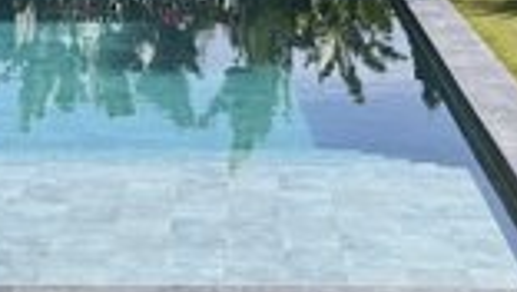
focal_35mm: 121
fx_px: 1660
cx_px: 242
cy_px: -219
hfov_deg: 17.7
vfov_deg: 9.6
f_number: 1.78
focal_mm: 6.76
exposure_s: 1/3597
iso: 80
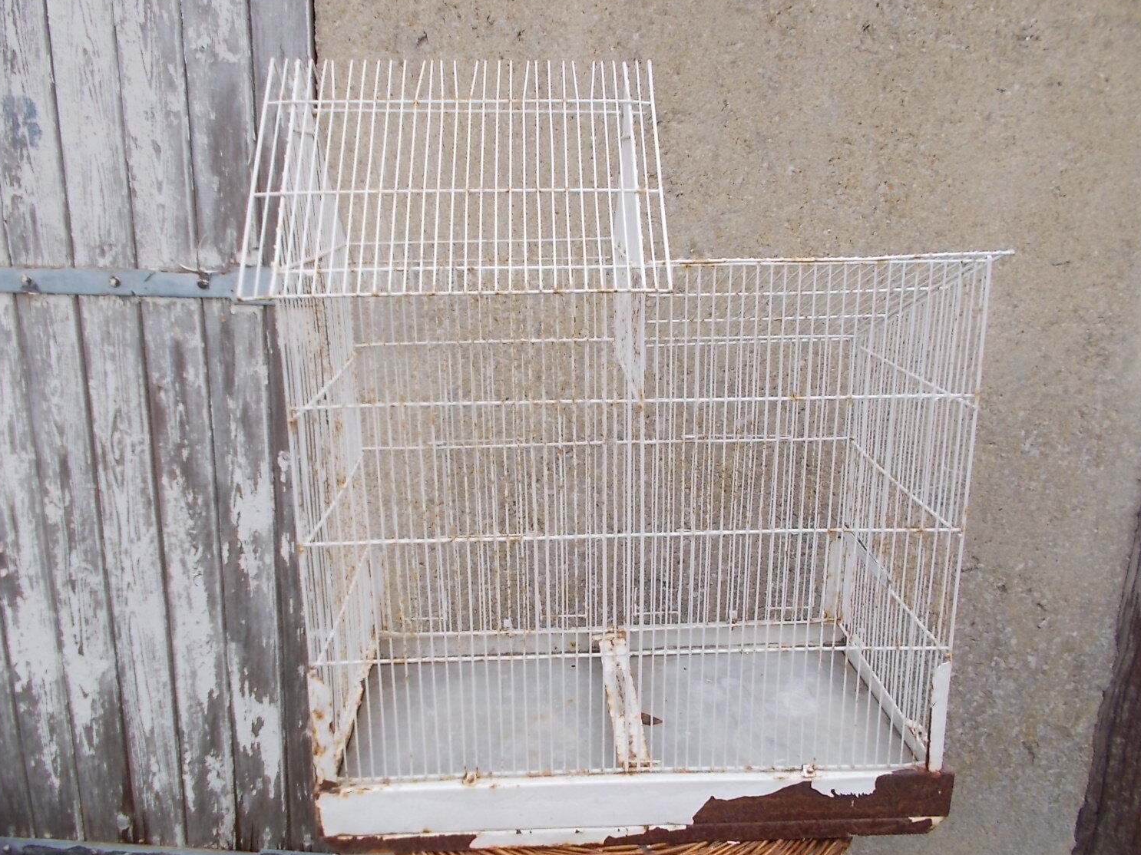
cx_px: 570
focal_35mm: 28
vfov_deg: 49.7
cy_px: 438
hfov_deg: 63.5
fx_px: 923
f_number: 3.2
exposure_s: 1/160
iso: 80
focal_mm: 4.6
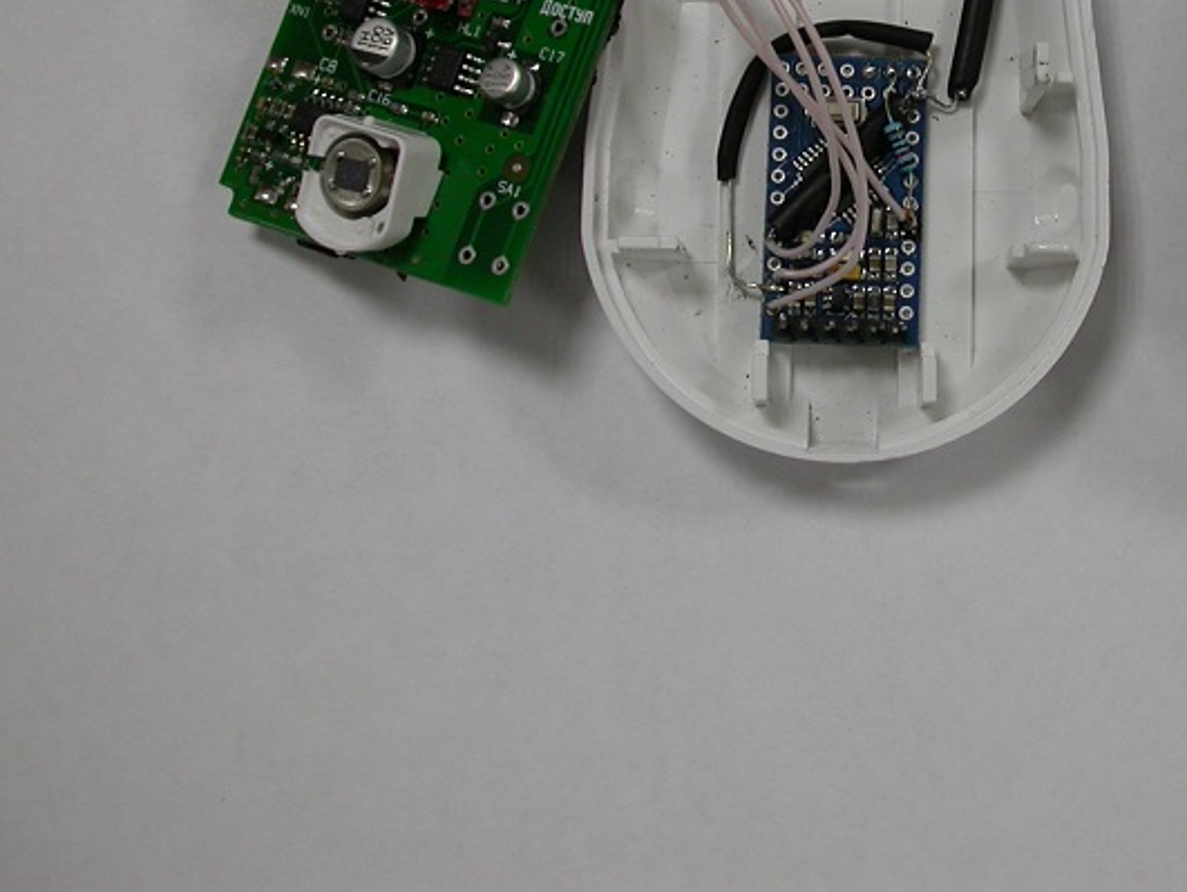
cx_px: 947
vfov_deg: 22.2
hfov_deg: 29.1
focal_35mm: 65
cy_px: 134
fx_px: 2230
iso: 100
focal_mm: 7.85
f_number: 3
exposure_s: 1/55.3
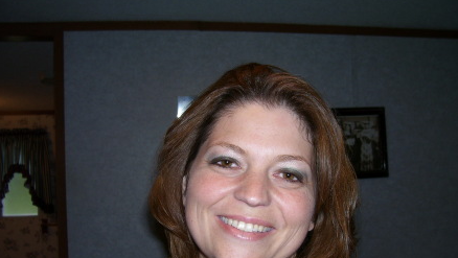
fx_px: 462
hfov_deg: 52.8
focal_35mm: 38
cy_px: 163
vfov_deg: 31.1
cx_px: 231
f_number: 2.7
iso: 80
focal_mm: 5.6
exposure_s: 1/60
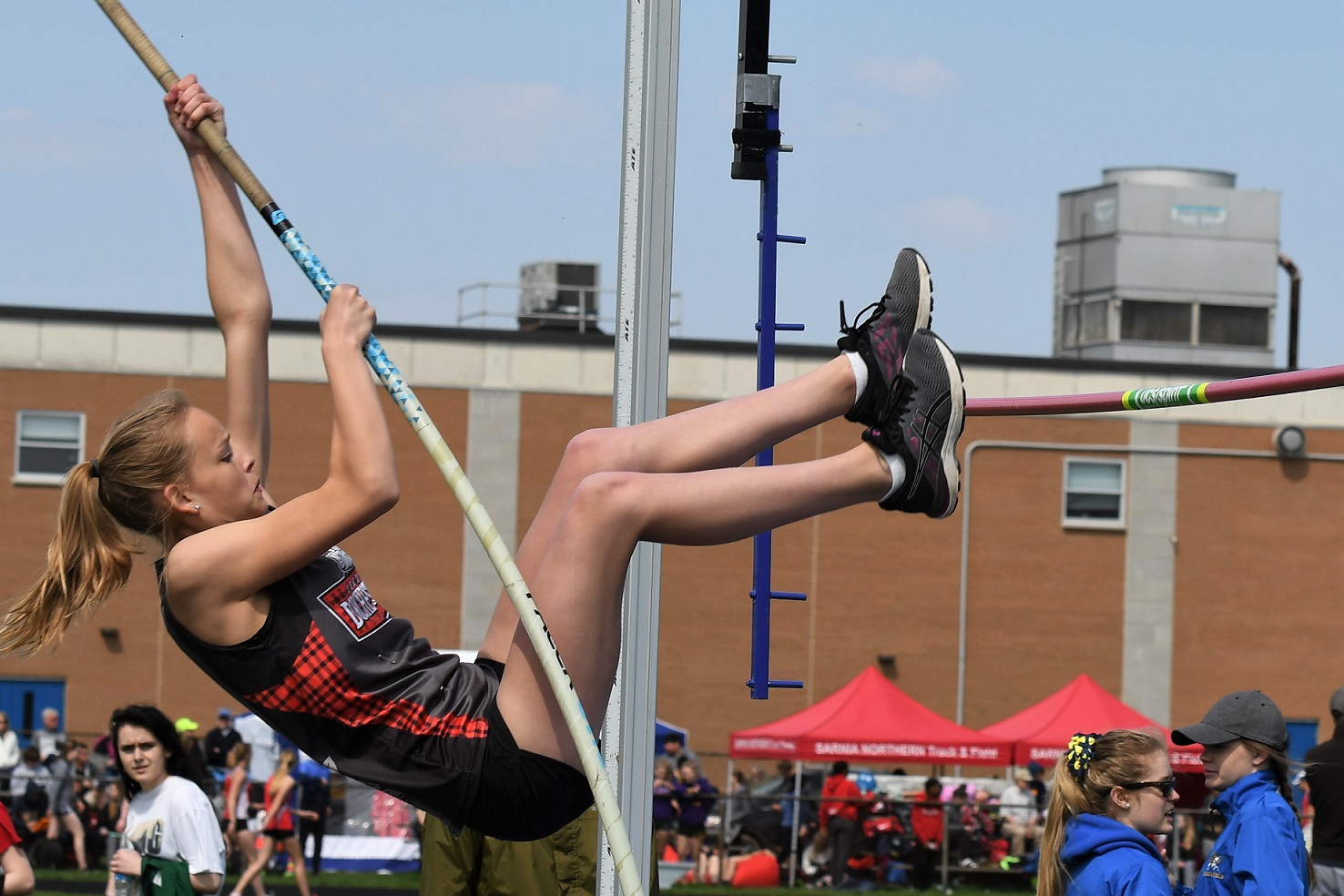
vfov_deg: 13.0
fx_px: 3920
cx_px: 672
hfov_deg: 19.5
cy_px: 448
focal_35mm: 105
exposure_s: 1/1000
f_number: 7.1
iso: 180
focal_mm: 70
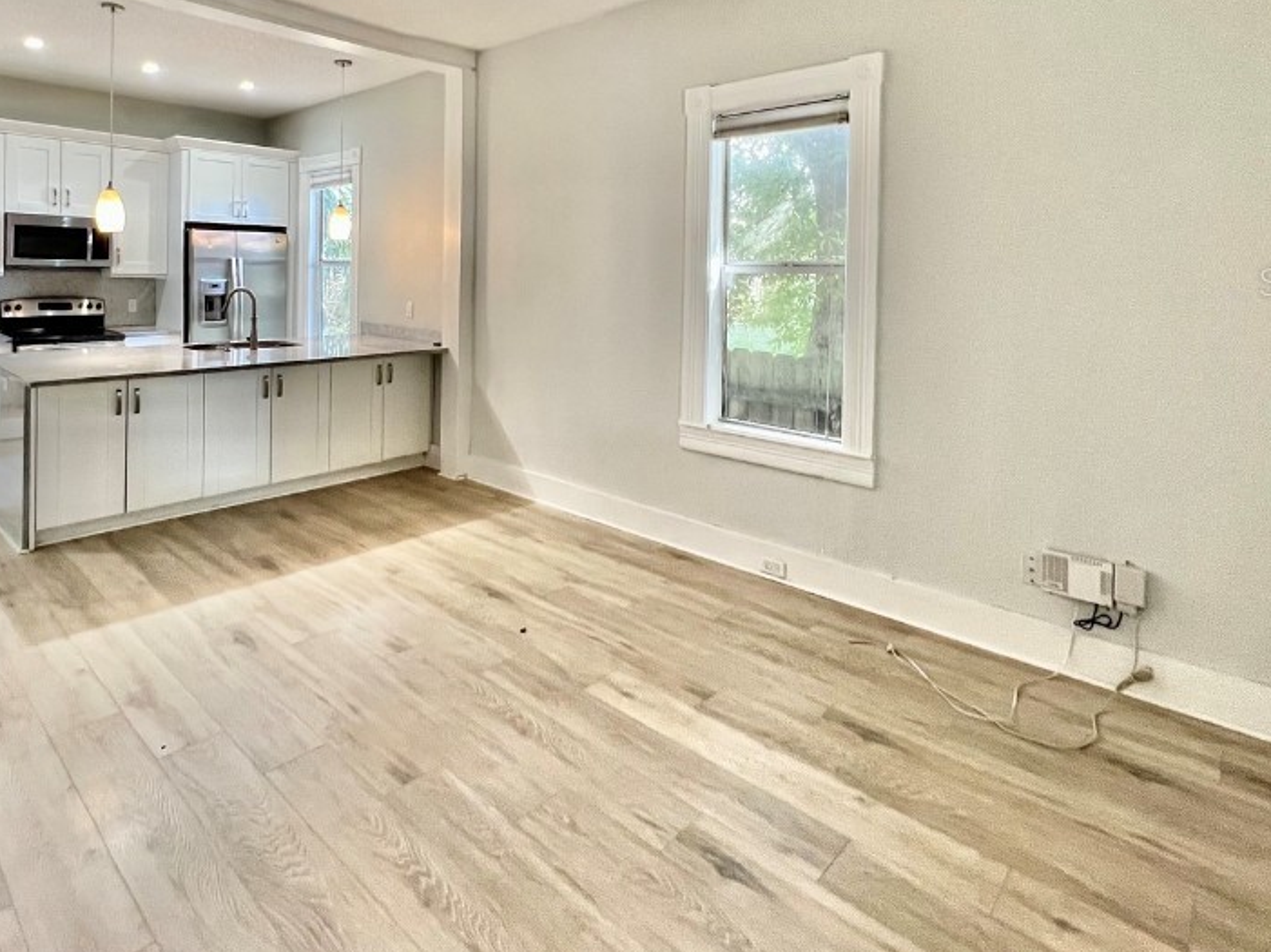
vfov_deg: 65.8
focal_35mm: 19
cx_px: 502
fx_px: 697
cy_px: 281
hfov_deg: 83.6
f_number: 1.8
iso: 250
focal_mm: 1.57
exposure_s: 1/120
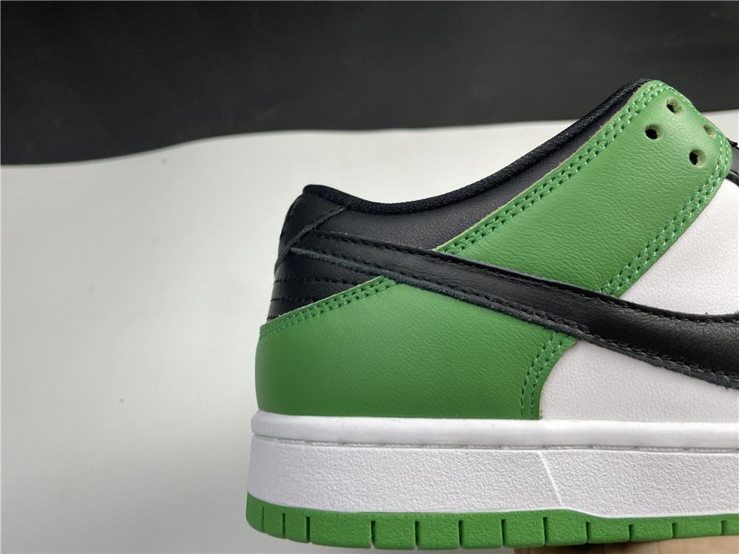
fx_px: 555
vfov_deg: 53.1
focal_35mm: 26
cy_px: 277
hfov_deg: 67.3
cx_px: 370
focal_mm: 4.2
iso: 64
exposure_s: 1/121
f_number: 1.6
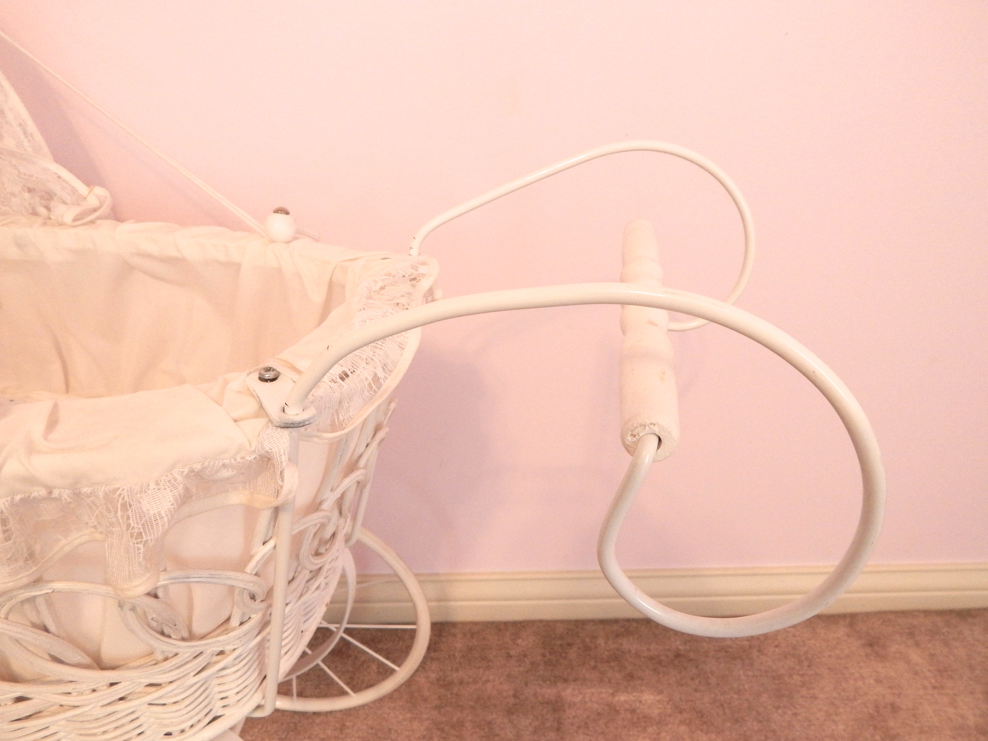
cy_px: 370
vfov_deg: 58.9
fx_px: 656
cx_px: 494
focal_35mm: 23
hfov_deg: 73.9
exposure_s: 1/40
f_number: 3
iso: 400
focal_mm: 4
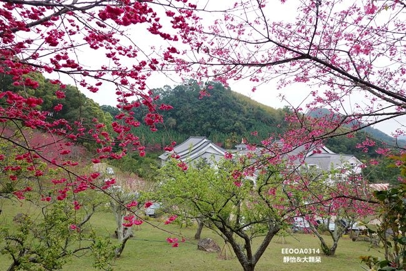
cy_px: 136
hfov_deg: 73.8
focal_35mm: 24
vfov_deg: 53.1
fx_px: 271
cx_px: 203
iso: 125
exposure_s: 1/125
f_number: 2.8
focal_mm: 9
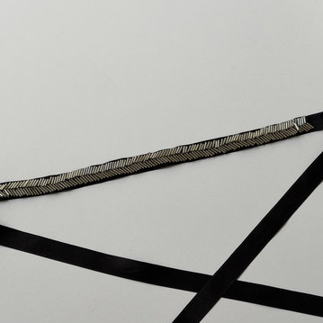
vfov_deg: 27.2
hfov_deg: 27.3
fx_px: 665
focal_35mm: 63
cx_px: 150
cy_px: 193
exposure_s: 1/484
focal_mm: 6.76
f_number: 1.78
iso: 64
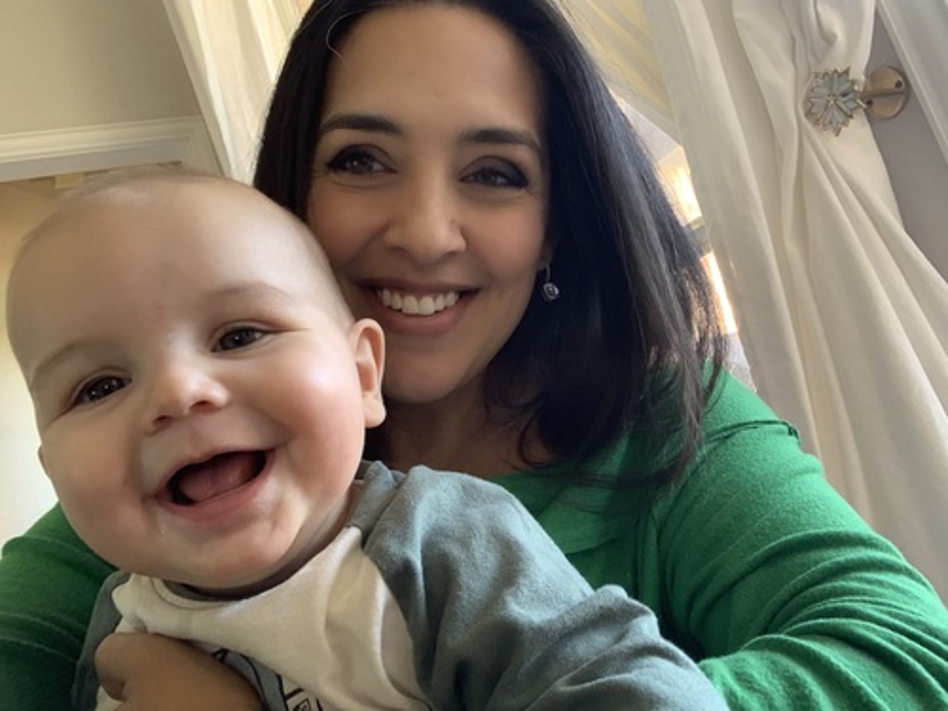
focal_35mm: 32
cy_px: 356
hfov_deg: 56.8
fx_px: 876
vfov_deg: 44.2
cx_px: 474
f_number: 2.2
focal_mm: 2.87
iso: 160
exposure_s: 1/60
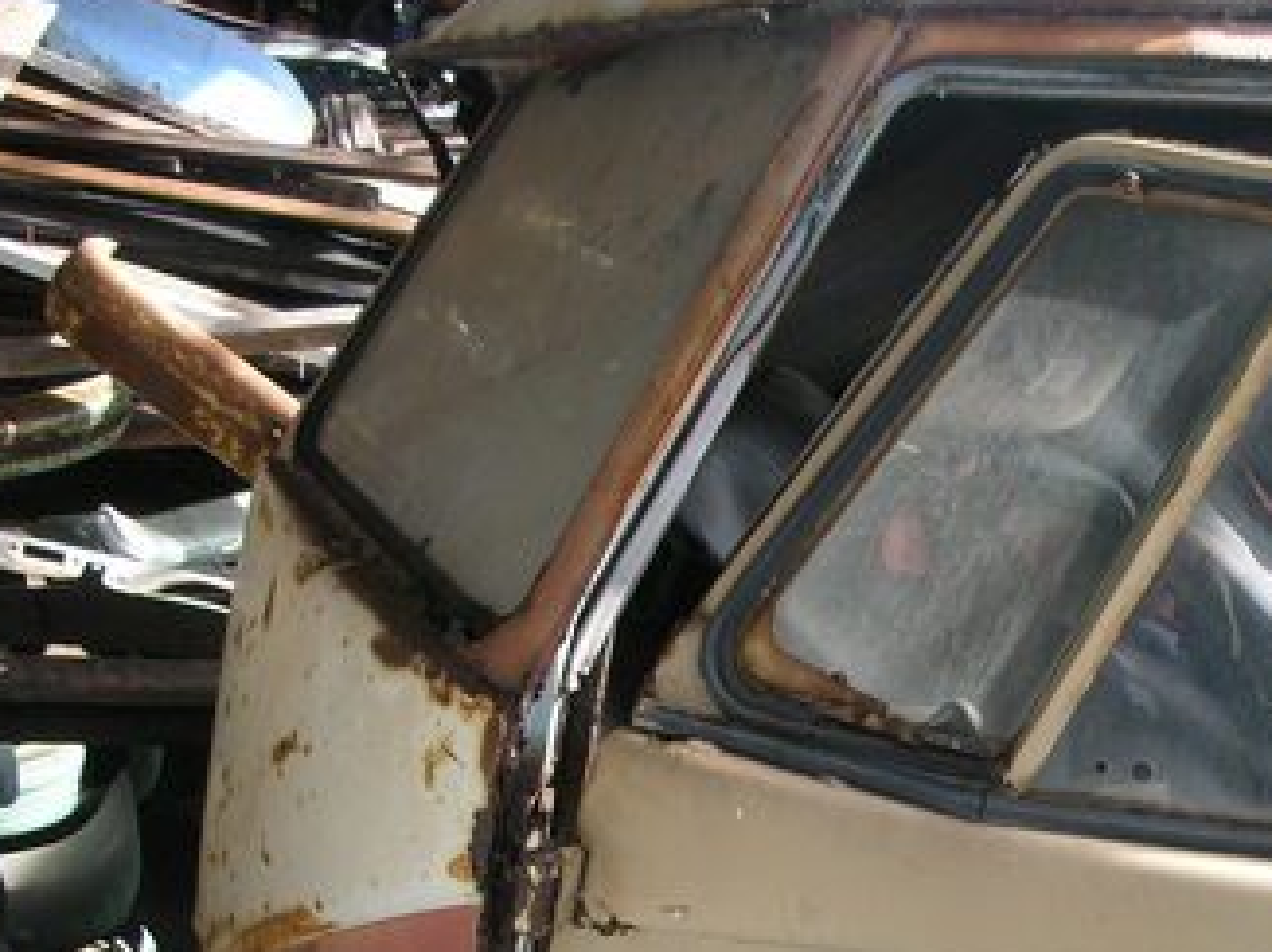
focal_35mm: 59
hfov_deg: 32.1
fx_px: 2166
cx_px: 968
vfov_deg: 24.3
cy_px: 780
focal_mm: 5.8
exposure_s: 1/94.2
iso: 50
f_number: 3
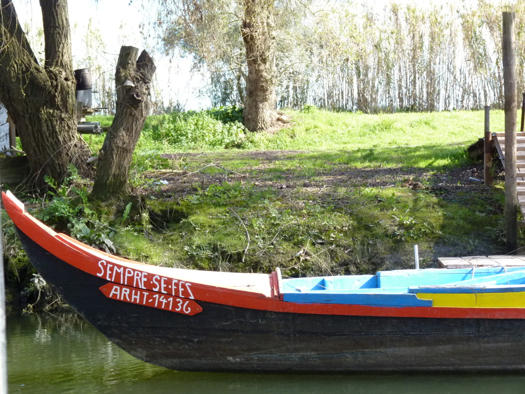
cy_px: 197
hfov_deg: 24.1
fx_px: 1228
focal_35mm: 81
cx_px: 262
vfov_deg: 18.2
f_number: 3.4
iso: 250
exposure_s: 1/320
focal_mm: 14.4
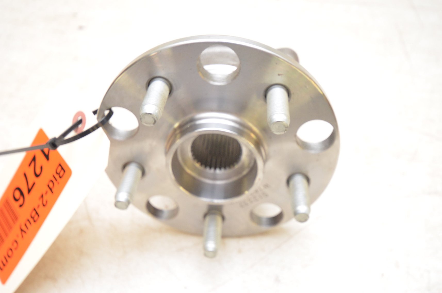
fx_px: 441
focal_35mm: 36
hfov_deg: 53.2
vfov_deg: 36.7
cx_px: 221
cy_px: 146
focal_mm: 24
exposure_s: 1/60
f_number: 4.5
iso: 2000
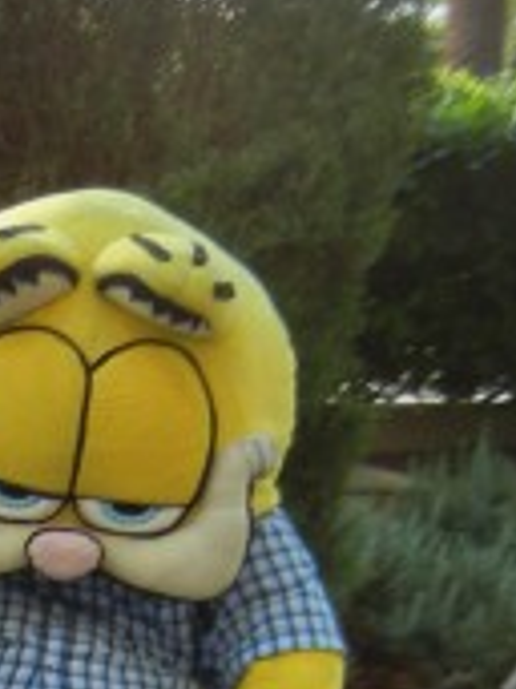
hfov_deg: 10.8
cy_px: 882
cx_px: -44
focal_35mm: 135
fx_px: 2687
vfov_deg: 14.1
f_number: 3.5
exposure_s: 1/64.3
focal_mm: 5.4
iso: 160
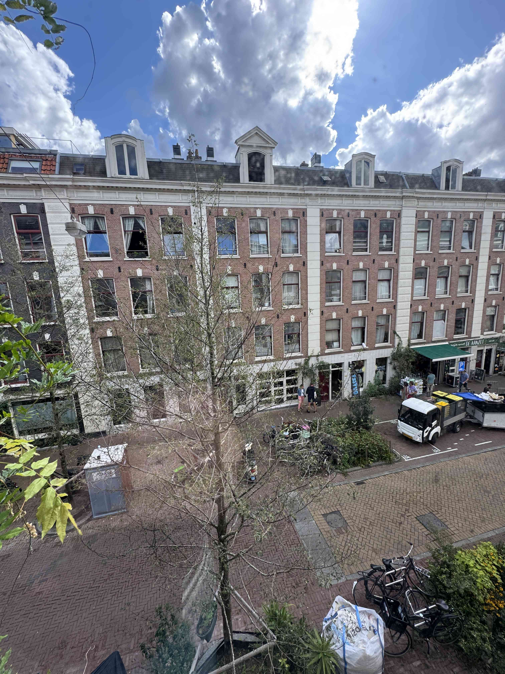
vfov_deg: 102.1
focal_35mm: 14
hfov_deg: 85.7
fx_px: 272
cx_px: 252
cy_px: 337
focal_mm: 2.22
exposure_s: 1/354
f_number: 2.2
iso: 40
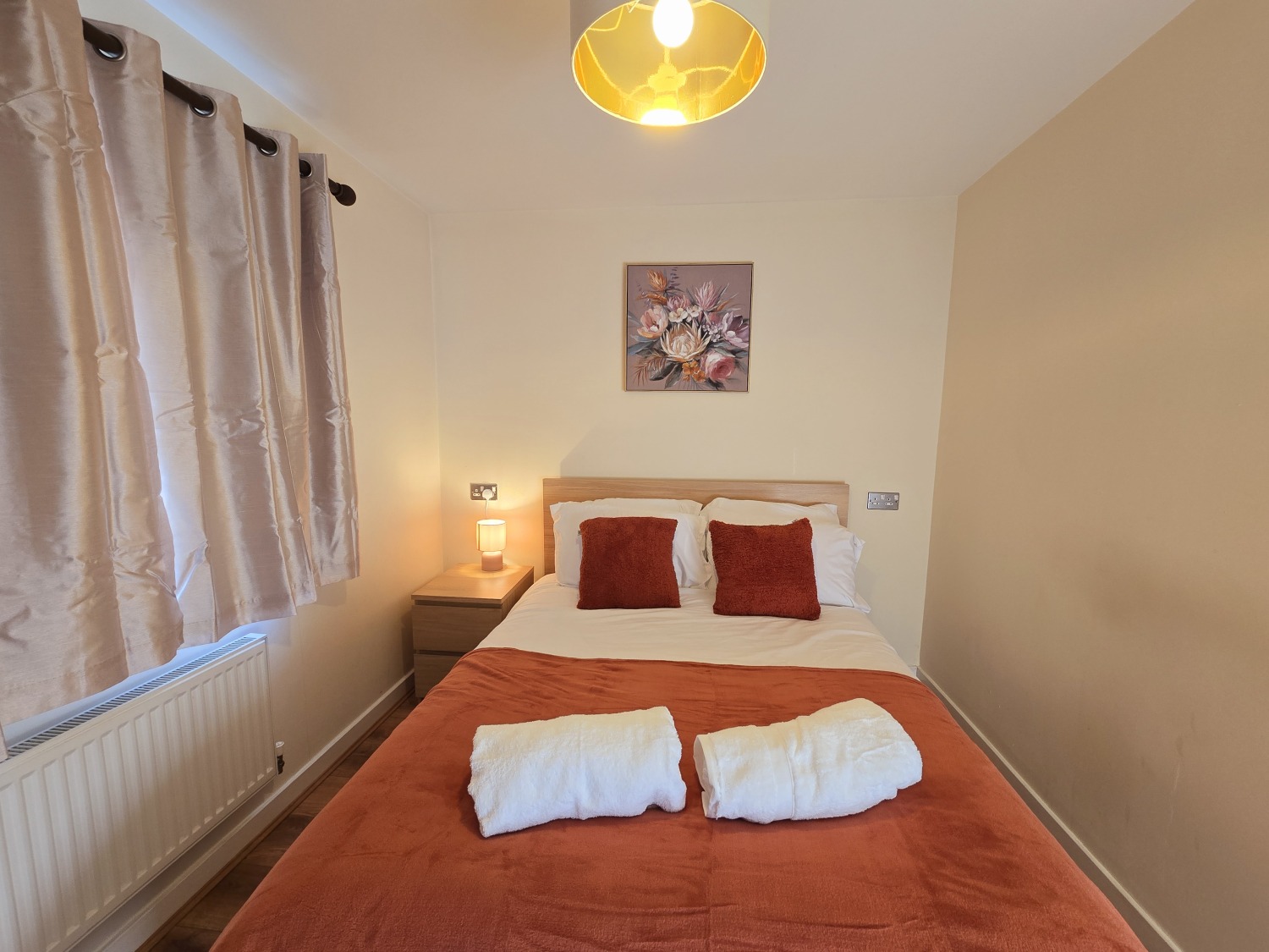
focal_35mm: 13
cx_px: 634
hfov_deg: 106.2
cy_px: 476
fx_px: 477
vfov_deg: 89.9
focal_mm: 2.2
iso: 100
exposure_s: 1/50
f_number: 2.2
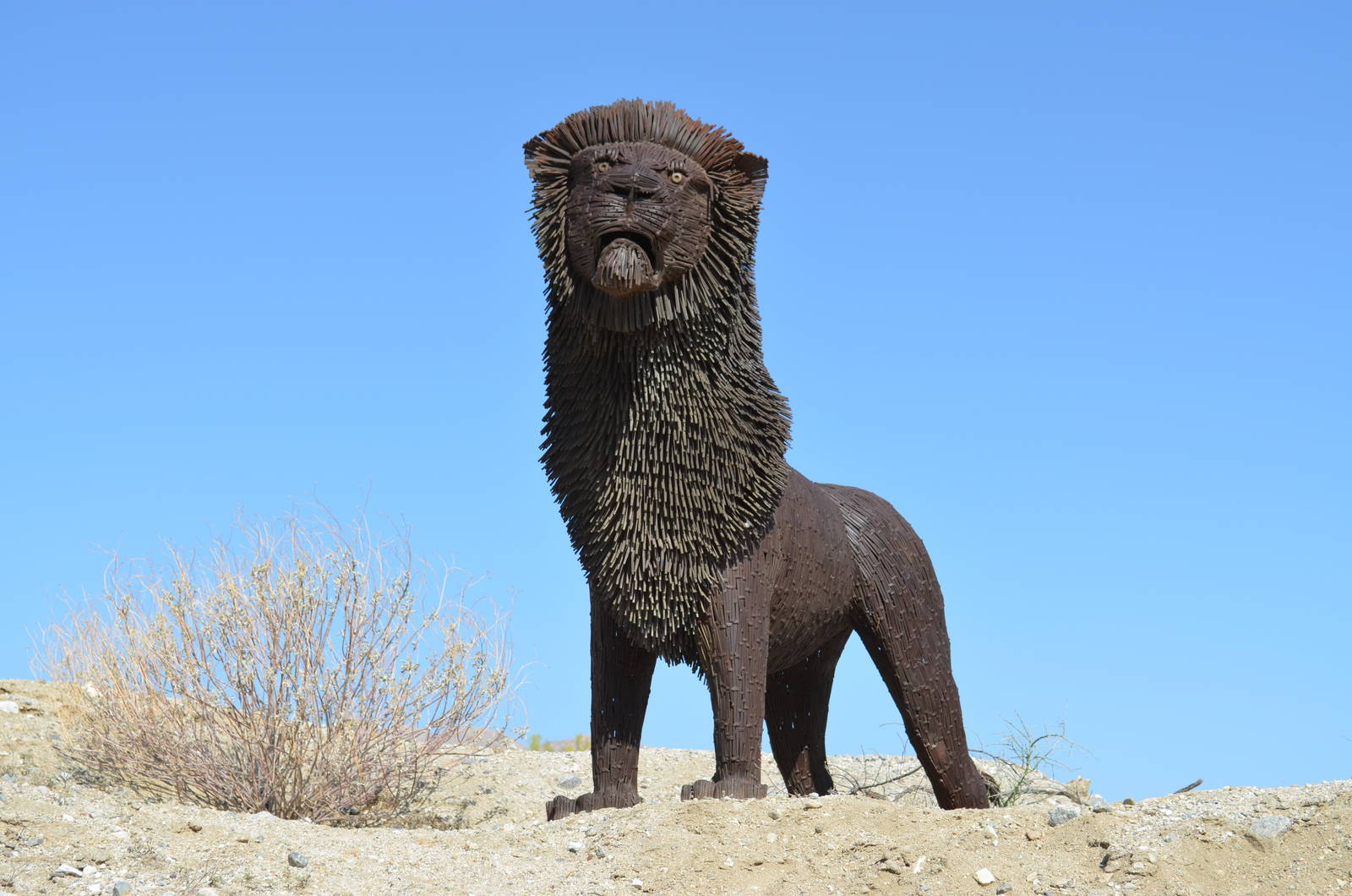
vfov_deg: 20.5
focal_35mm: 66
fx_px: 2474
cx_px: 676
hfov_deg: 30.6
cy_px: 448
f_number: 8
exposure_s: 1/250
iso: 110
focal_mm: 44
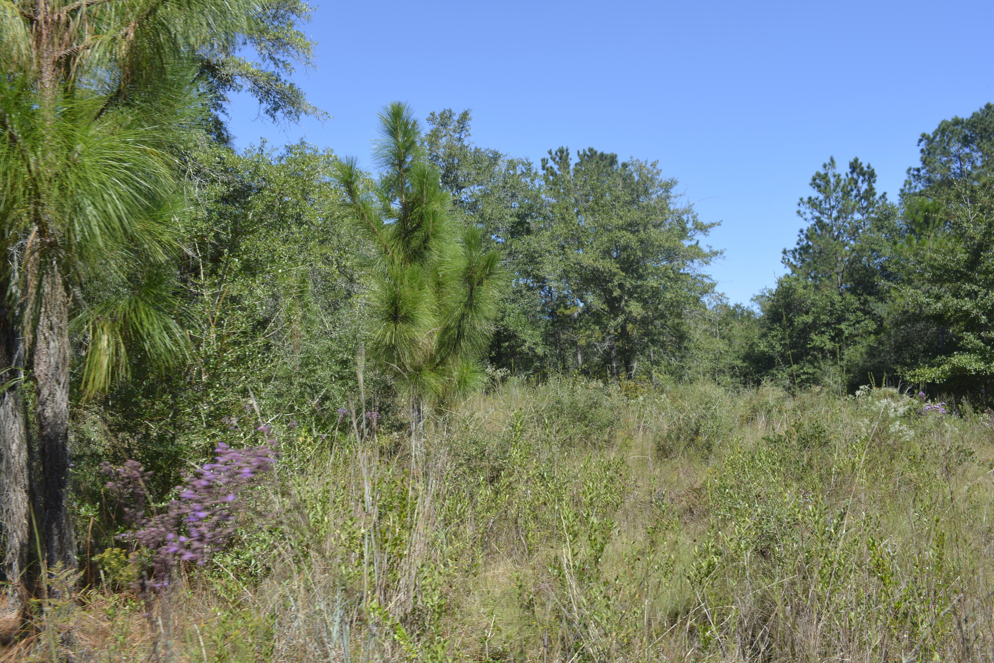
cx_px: 497
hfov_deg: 53.1
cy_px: 332
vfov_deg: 36.9
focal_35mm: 36
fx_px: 994
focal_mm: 24
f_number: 8
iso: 160
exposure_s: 1/250
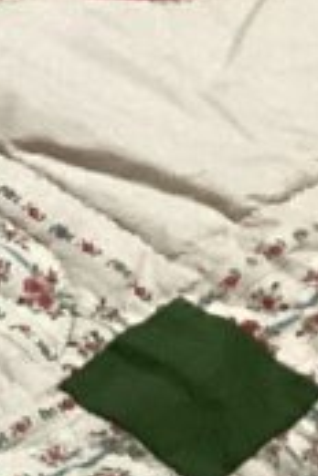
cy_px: 800
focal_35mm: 280
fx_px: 3710
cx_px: -1676
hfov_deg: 3.9
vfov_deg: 7.2
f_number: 2.4
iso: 400
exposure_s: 1/60
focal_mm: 3.3
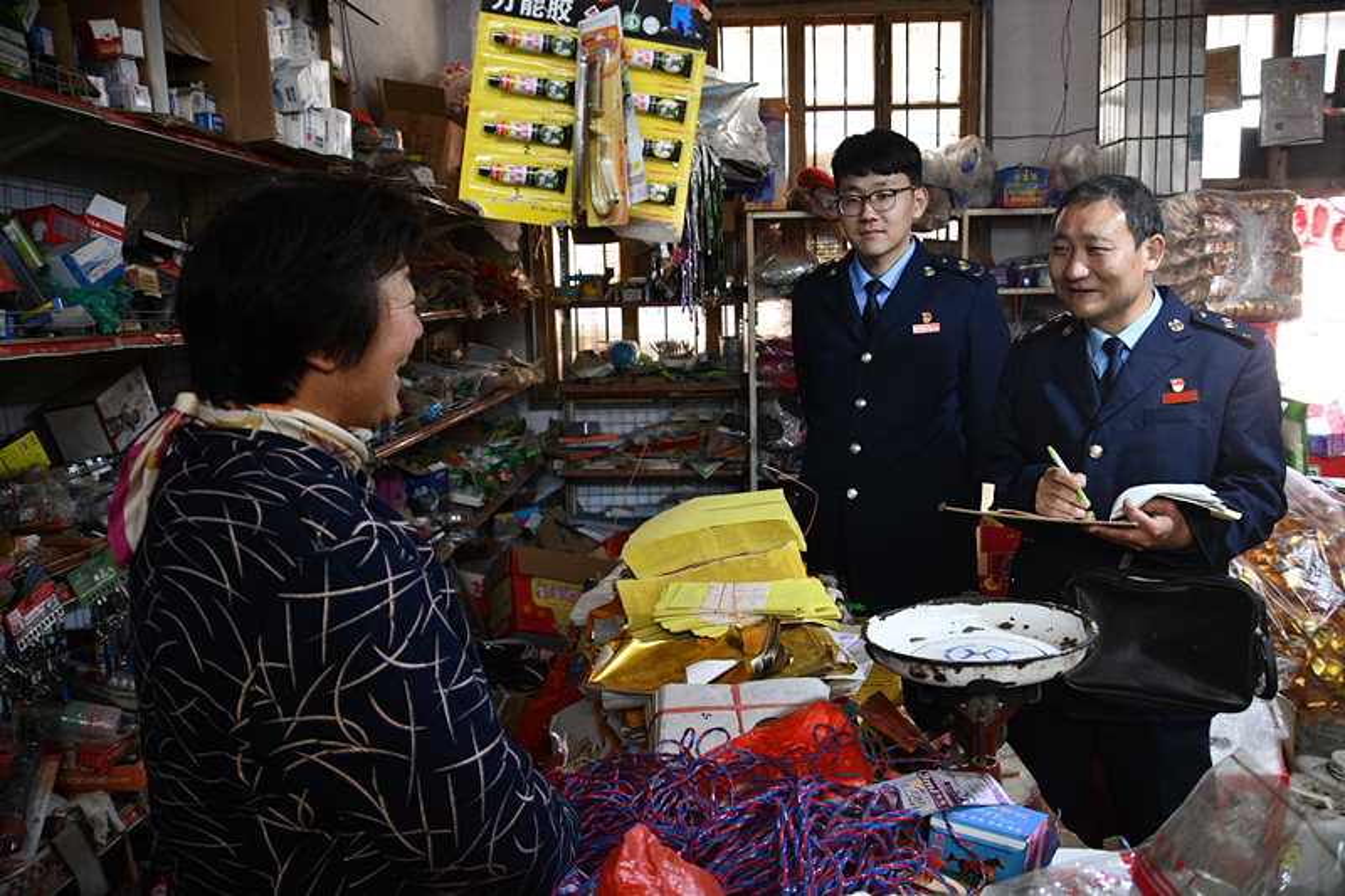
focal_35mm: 27
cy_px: 448
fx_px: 1008
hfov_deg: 67.4
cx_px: 672
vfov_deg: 47.9
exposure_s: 1/80
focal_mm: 18
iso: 2000
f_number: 4
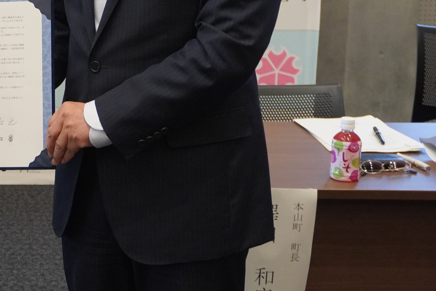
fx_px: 1308
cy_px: -5
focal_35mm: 108
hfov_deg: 18.3
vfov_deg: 12.5
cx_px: -19
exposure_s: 1/160
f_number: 5
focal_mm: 30
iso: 2000
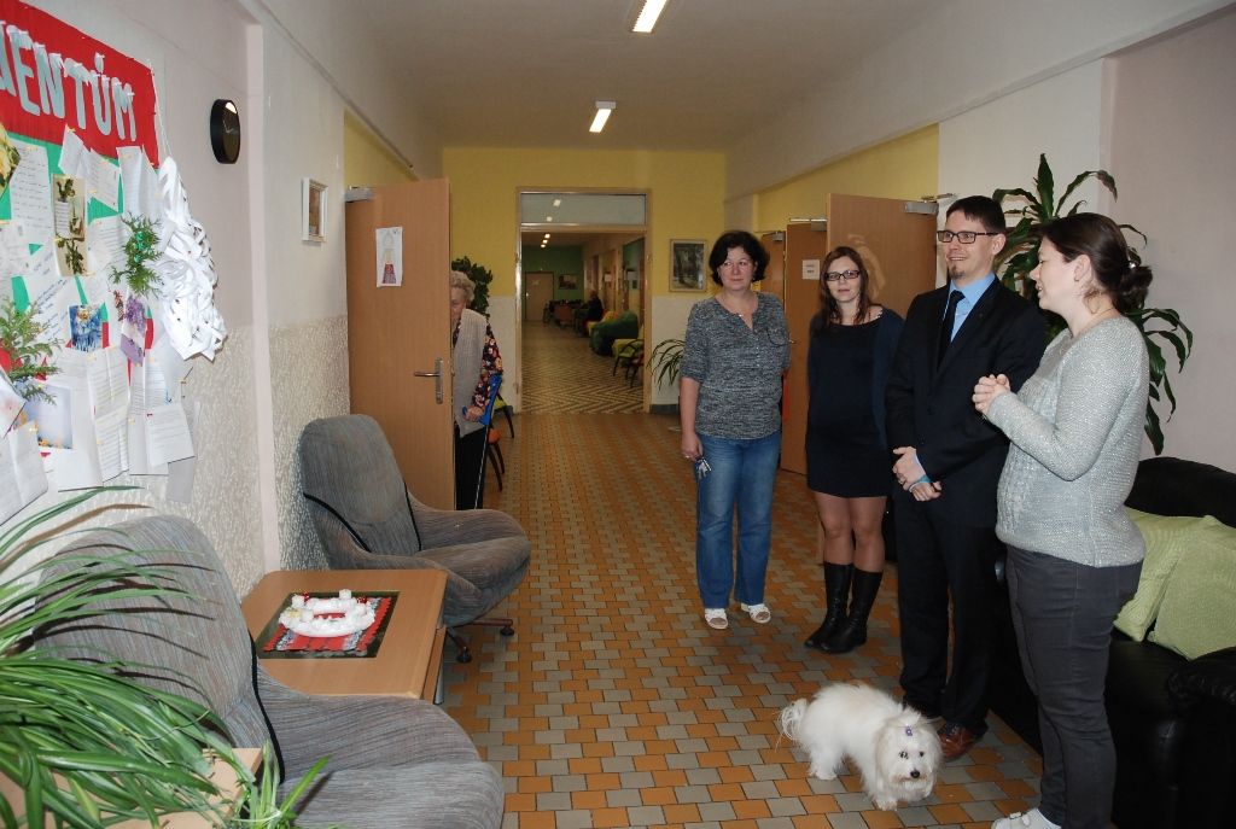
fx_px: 929
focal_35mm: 27
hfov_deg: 67.3
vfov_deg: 48.1
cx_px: 618
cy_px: 414
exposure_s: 1/60
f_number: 5
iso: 800
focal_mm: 18
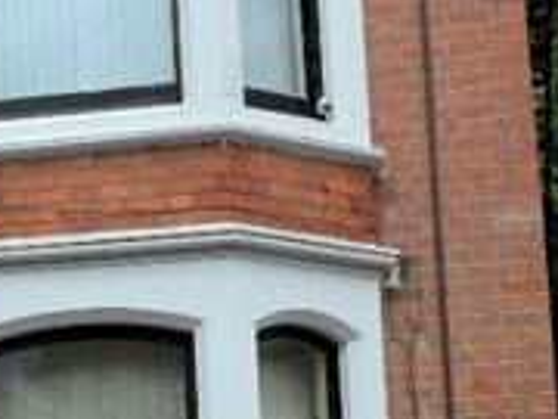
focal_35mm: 128
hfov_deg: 14.1
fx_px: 2063
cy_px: 411
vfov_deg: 11.5
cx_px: -350
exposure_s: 1/800
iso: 100
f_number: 3.2
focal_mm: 5.9
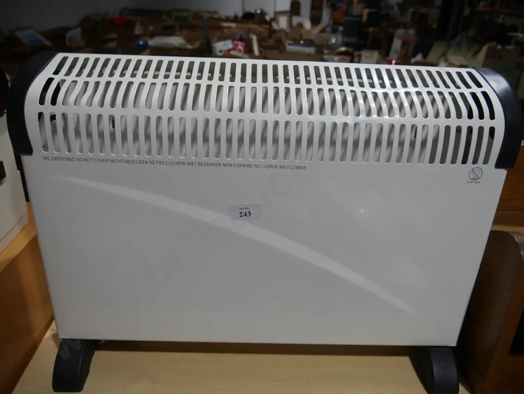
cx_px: 262
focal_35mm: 28
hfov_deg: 63.4
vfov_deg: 49.8
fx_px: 424
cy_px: 197
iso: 200
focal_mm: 14
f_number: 4
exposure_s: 1/160
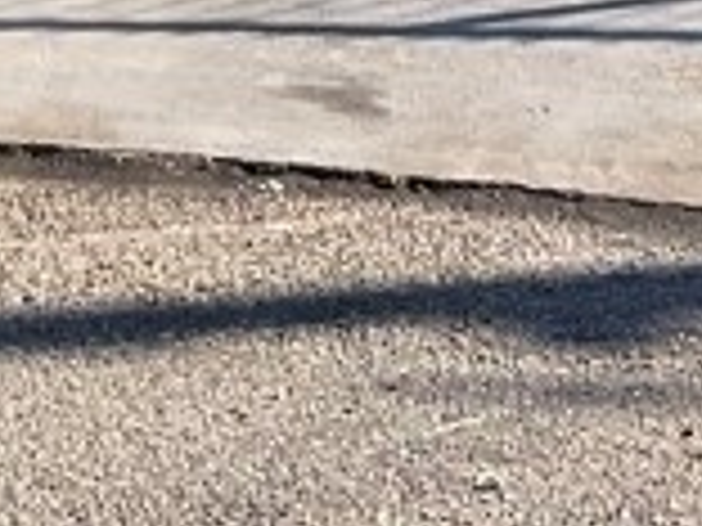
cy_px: -1052
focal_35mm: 190
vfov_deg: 7.0
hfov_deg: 10.3
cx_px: -126
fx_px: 3853
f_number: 1.8
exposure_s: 1/1490
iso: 16
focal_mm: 3
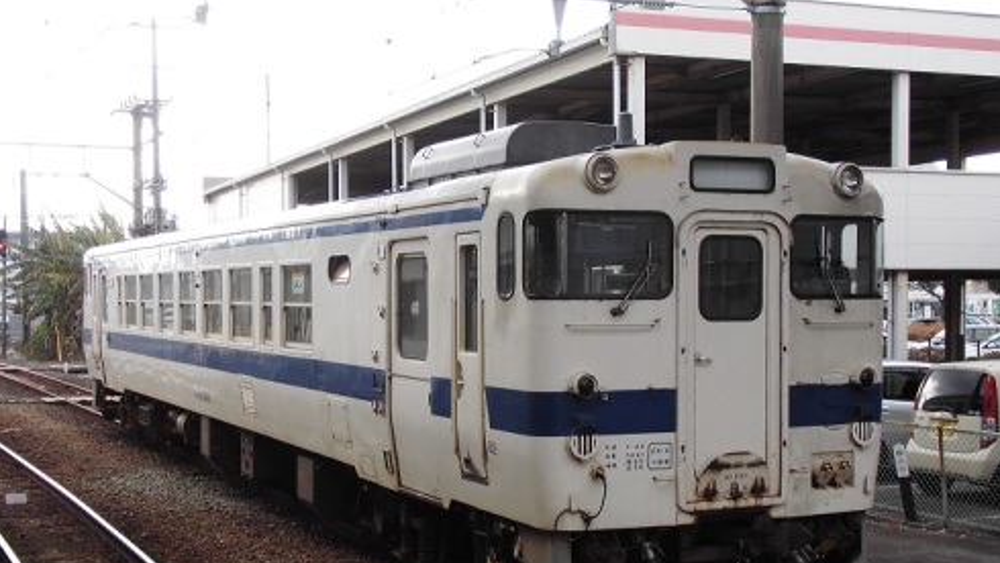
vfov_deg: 23.9
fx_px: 1326
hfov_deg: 41.3
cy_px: 348
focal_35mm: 50
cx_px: 506
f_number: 3.8
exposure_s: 1/125
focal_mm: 8.03
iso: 64
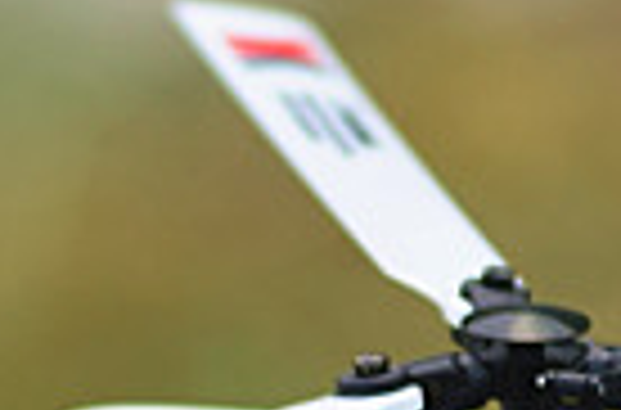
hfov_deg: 2.4
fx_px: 14681
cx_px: 90
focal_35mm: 854
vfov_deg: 1.6
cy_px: 601
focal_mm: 98
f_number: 5
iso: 100
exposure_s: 1/160
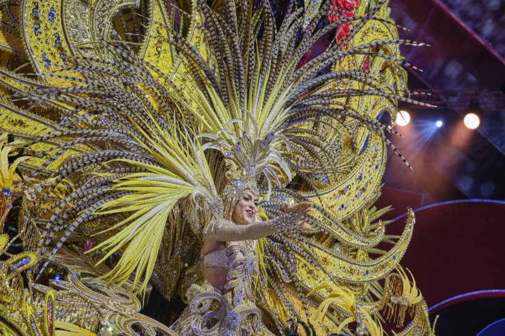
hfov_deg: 27.0
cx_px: 252
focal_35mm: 75
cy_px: 168
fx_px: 1052
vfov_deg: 18.2
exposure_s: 1/320
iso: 1250
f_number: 2.8
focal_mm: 50
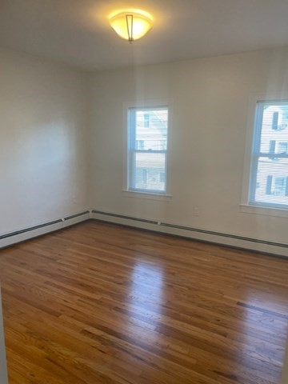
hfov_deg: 53.1
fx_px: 288
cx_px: 144
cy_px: 192
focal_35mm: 26
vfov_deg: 67.3
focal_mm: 4.2
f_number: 1.6
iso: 64
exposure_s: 1/120
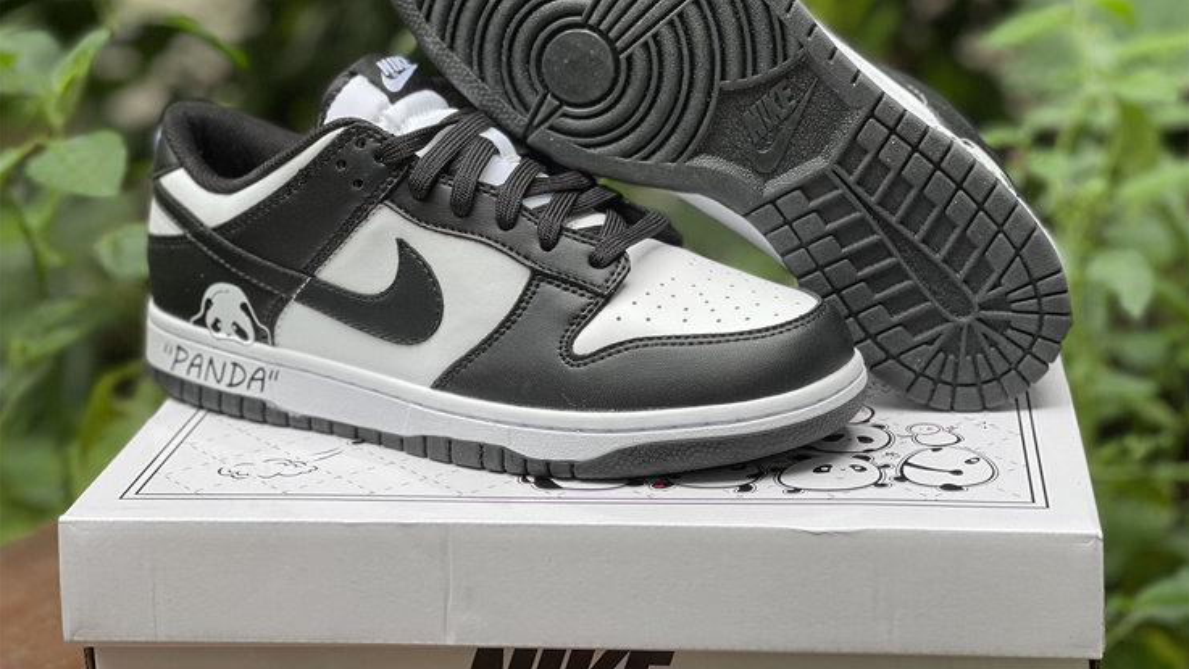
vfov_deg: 17.2
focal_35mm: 70
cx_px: 595
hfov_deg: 30.1
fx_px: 2207
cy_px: 239
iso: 25
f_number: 2.2
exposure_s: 1/121
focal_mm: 7.5
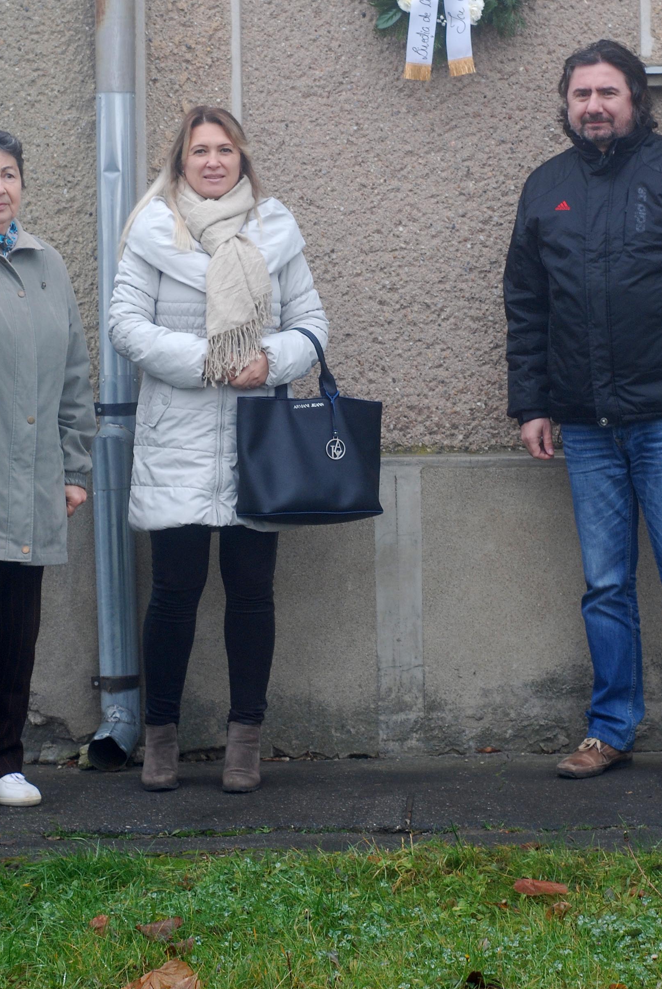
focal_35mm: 120
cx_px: 347
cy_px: 267
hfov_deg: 11.5
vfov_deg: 17.0
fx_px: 3300
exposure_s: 1/125
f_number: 5.6
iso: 200
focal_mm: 50
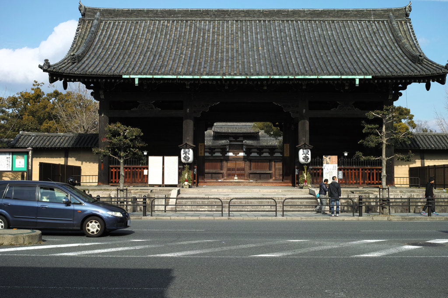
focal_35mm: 45
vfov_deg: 29.8
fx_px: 560
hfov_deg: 43.6
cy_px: 149
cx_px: 224
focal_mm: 30
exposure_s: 1/320
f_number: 8
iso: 100
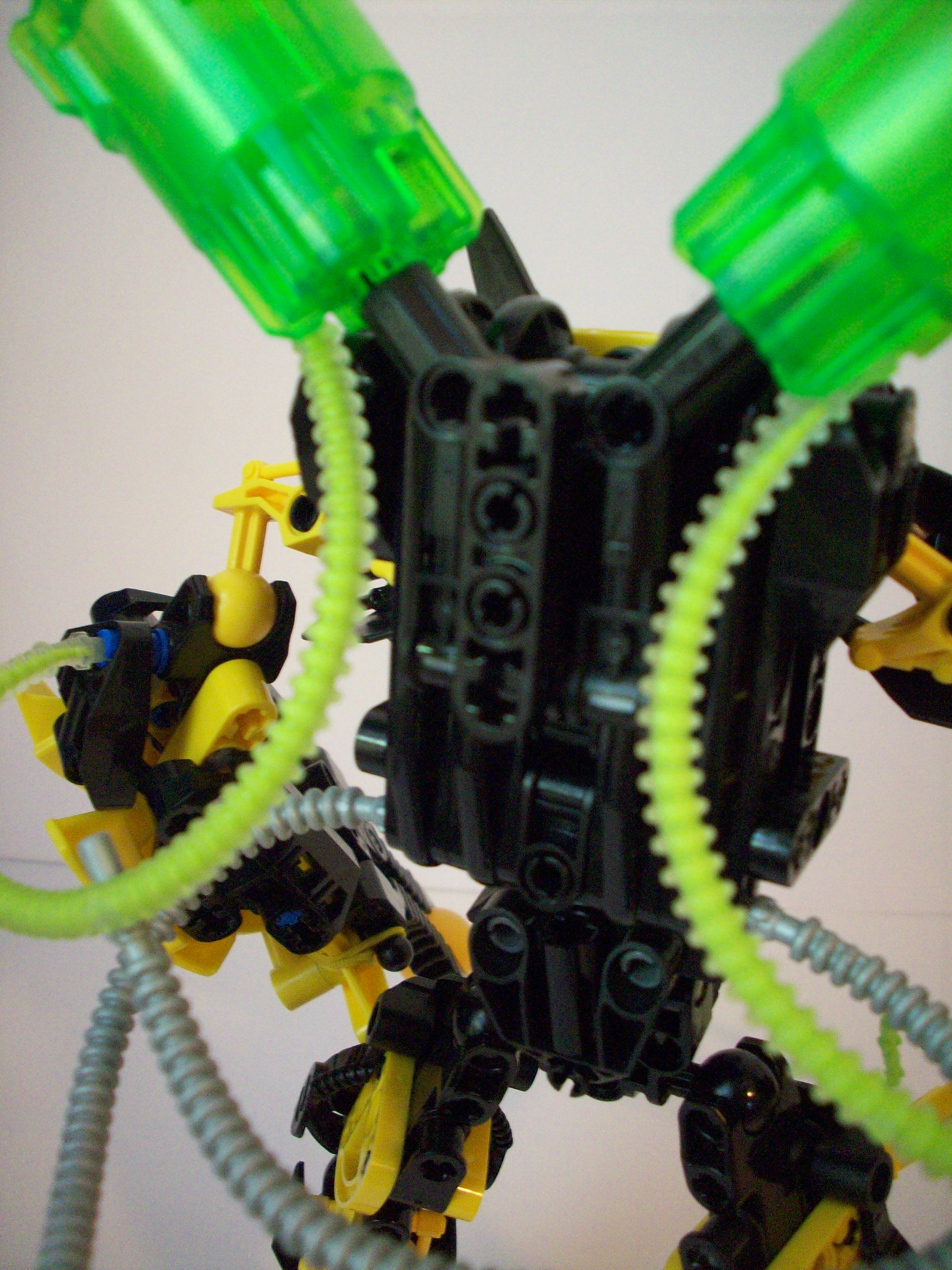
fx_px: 1357
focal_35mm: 37
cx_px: 476
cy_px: 635
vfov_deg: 50.1
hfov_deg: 38.7
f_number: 2.8
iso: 200
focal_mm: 6.2
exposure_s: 1/8
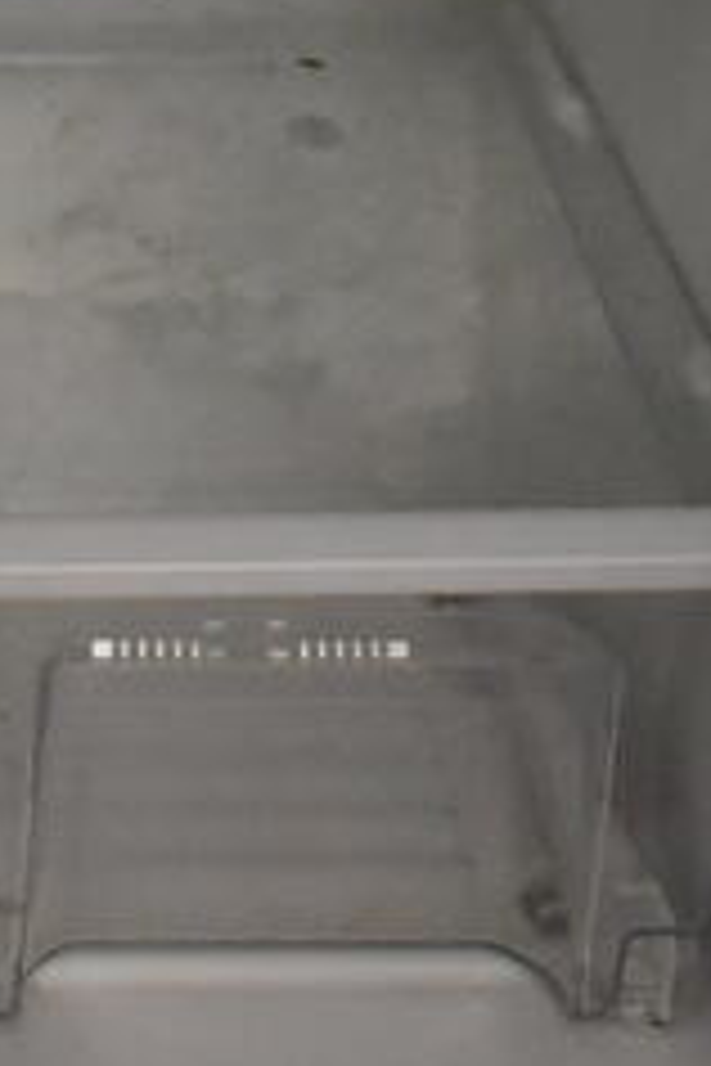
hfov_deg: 12.6
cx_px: -292
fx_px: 3081
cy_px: -564
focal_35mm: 104
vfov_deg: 17.5
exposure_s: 1/125
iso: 5600
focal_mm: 18
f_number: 3.5
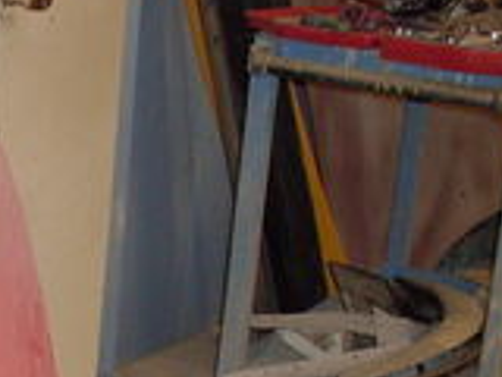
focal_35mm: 152
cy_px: 559
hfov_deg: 12.1
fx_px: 2204
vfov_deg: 9.5
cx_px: -364
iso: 120
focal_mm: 6.3
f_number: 2.8
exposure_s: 1/45
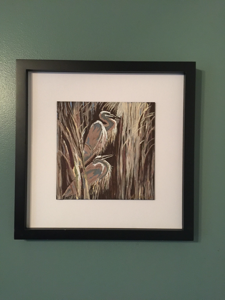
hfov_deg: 48.2
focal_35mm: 29
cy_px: 150
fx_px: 251
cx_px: 112
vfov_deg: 61.7
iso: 125
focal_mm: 4.15
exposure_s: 1/10
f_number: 2.2
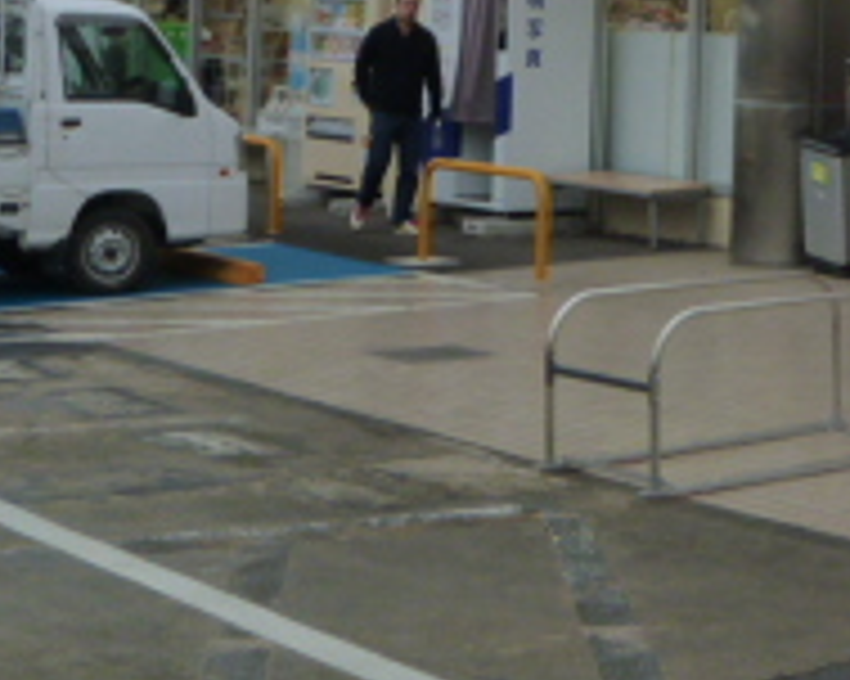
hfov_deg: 17.2
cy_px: -284
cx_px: 886
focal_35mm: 109
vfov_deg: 13.4
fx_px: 2741
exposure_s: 1/100
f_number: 4
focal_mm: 5.9
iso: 125
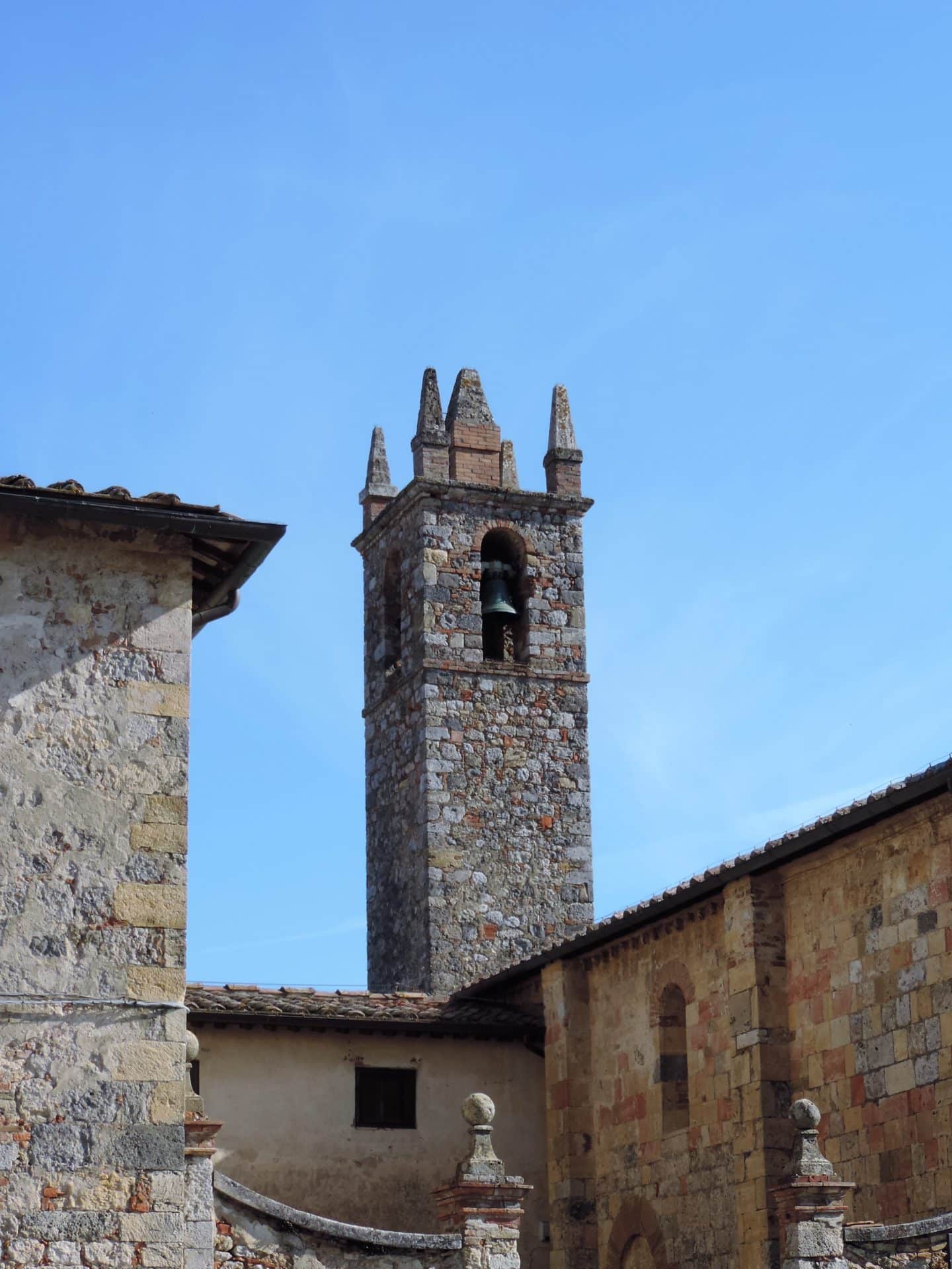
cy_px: 634
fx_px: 2017
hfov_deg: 26.6
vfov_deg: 34.9
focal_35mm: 55
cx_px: 476
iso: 80
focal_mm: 9.8
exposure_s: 1/640
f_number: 3.7
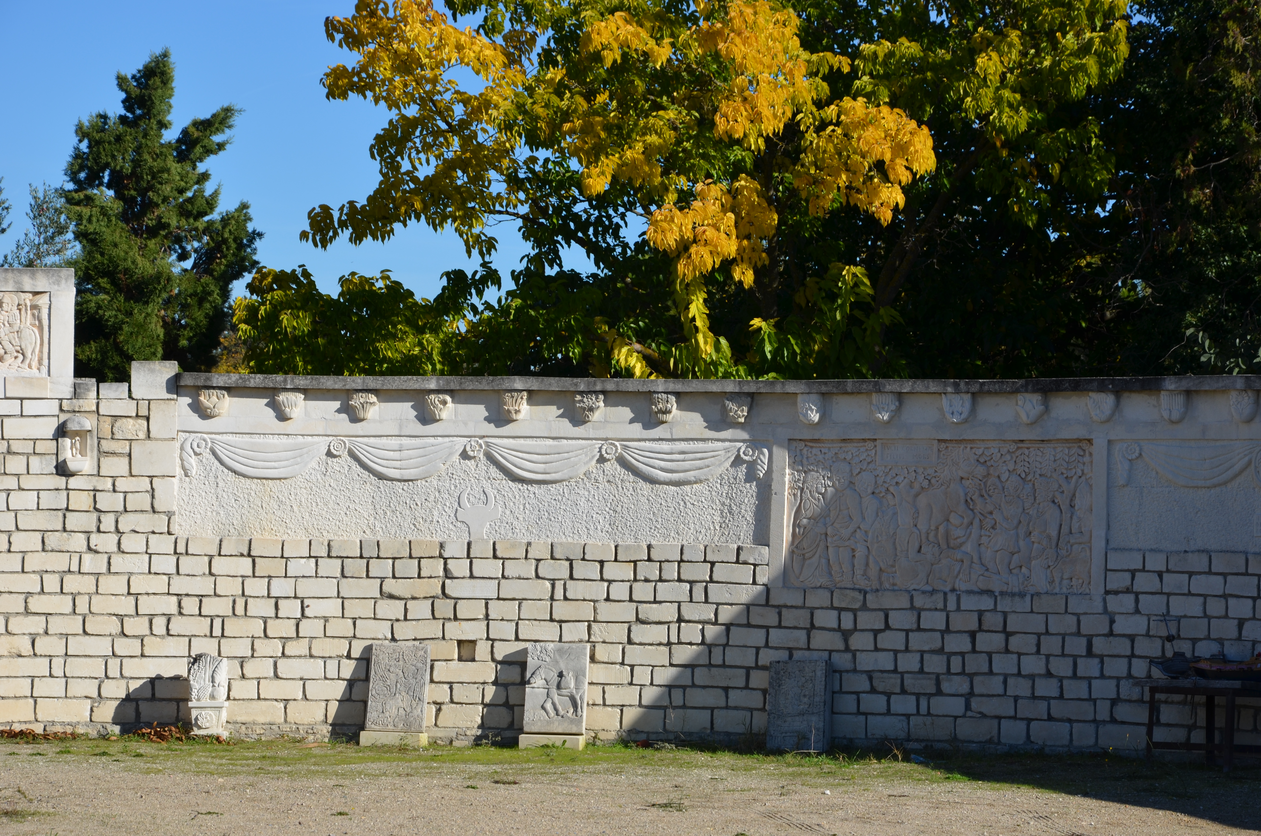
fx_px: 3932
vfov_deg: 12.1
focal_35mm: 112
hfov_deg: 18.2
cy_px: 418
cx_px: 630
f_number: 9
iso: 100
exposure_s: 1/320
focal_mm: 75
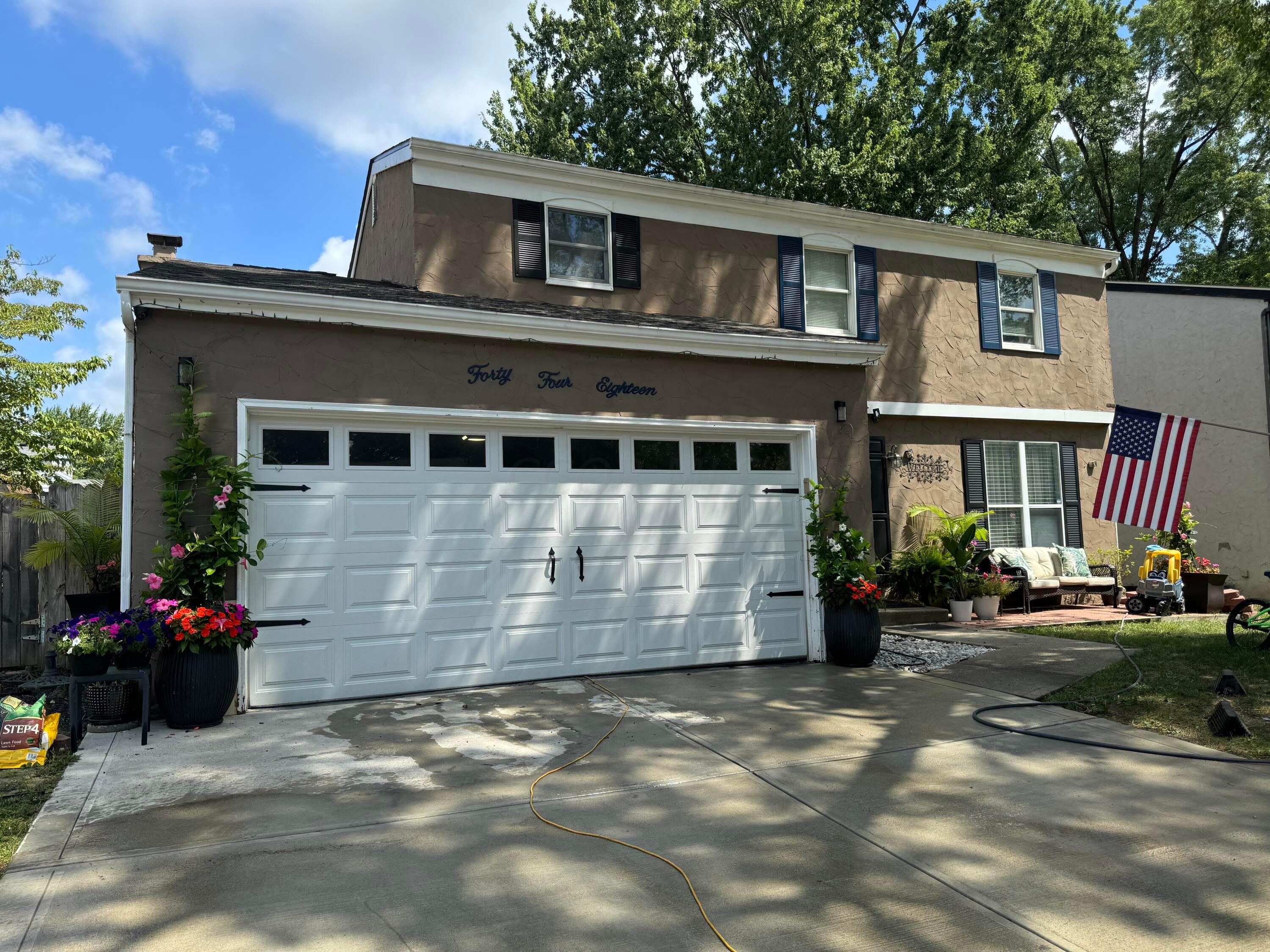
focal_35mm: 24
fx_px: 881
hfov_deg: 71.6
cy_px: 476
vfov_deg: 56.8
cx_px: 635
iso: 80
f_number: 1.78
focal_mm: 6.76
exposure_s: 1/2252
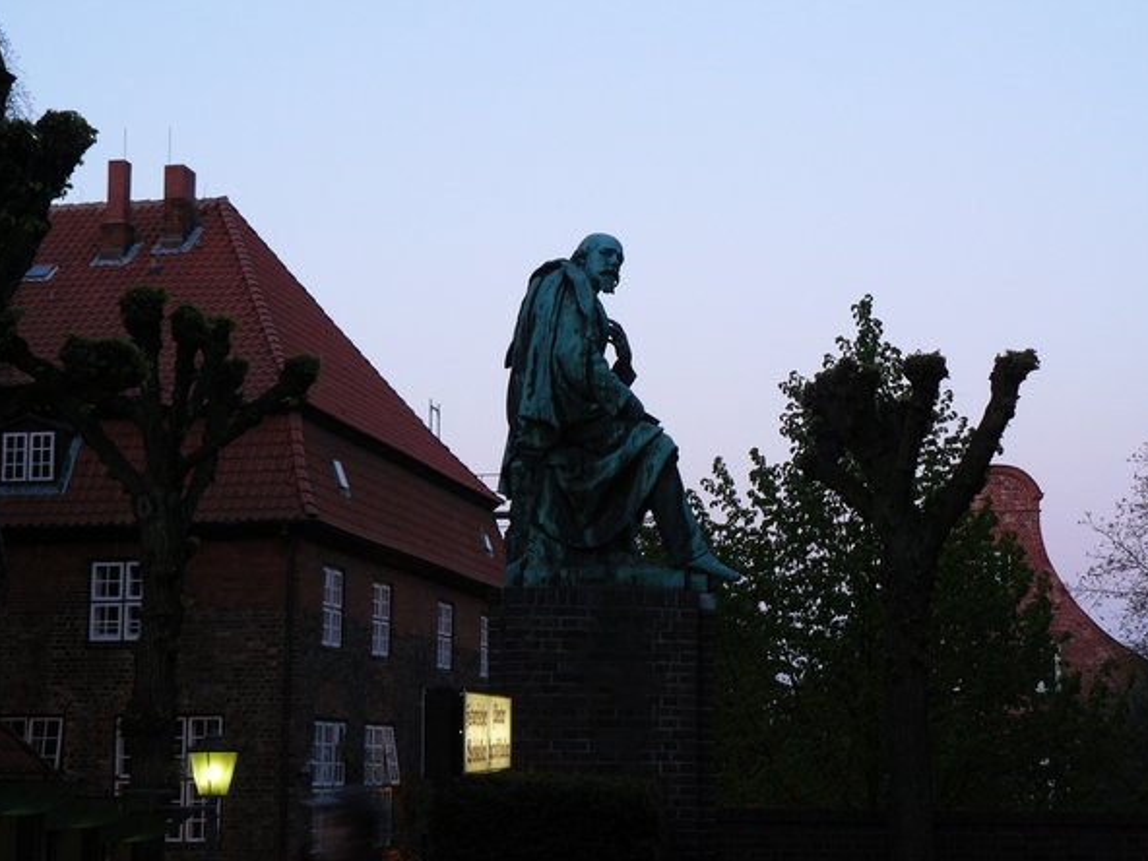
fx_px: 2388
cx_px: 576
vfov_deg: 20.4
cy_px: 432
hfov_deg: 27.0
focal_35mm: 72
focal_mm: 11.8
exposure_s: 1/30
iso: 200
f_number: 3.2
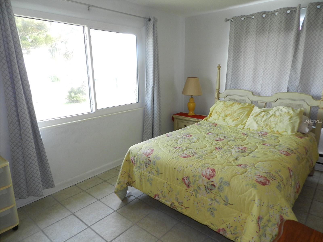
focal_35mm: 23
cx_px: 162
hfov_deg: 73.9
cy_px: 121
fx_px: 215
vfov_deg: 58.9
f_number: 3.4
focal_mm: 4
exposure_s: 1/30
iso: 200
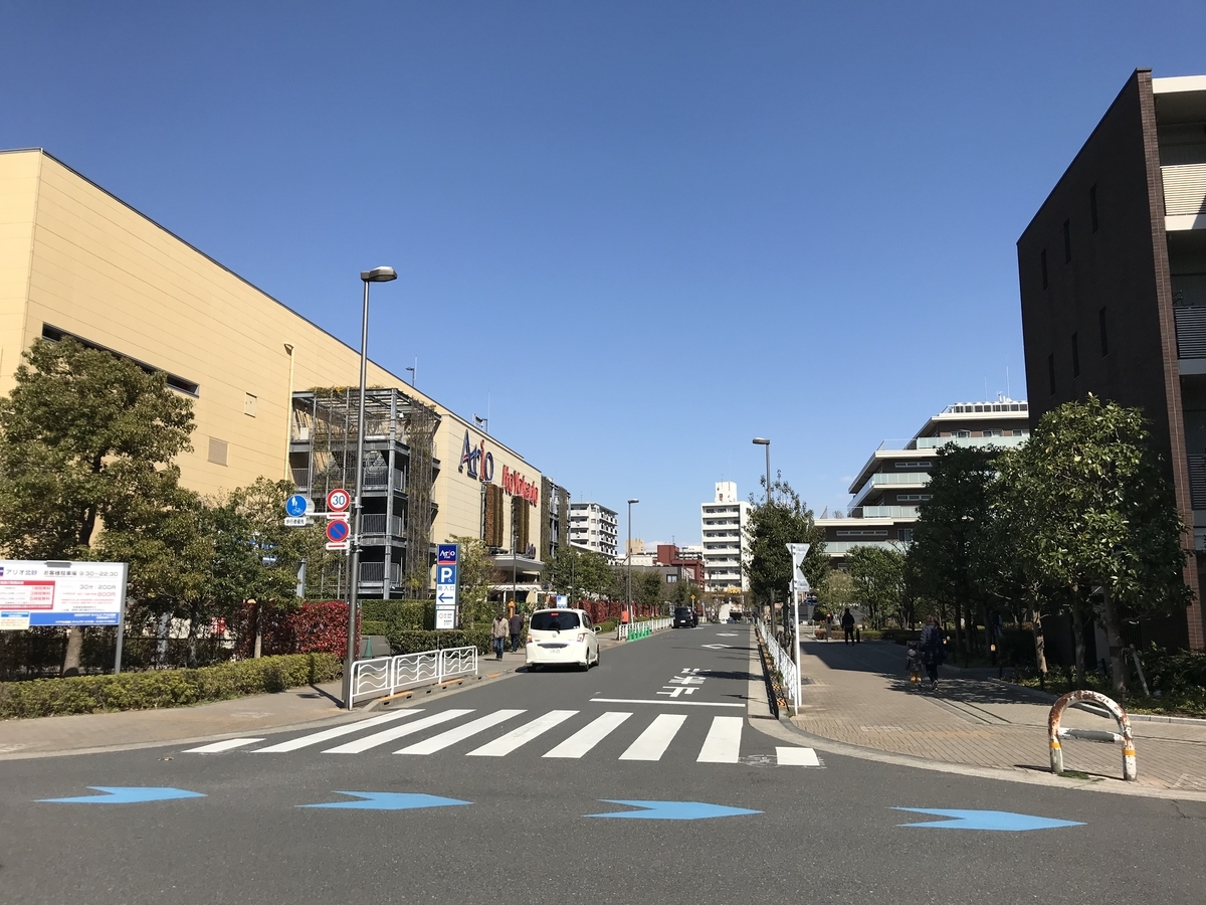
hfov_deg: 63.4
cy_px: 452
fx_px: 976
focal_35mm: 28
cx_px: 603
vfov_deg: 49.7
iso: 20
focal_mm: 3.99
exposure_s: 1/2907
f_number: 1.8
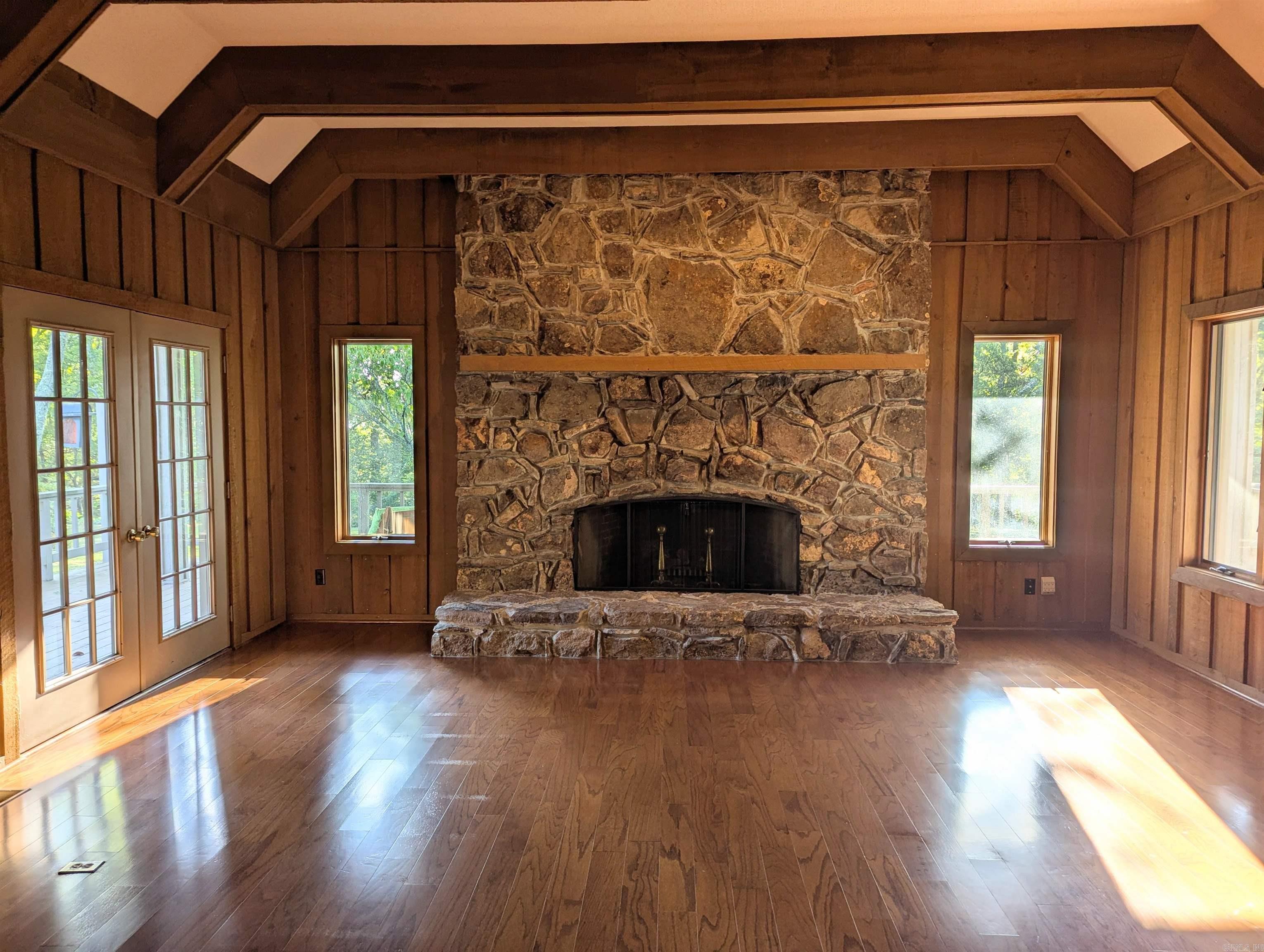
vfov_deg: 56.9
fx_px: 878
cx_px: 632
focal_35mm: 24
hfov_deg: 71.5
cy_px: 476
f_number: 1.85
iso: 33
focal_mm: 6.81
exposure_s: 1/57.7
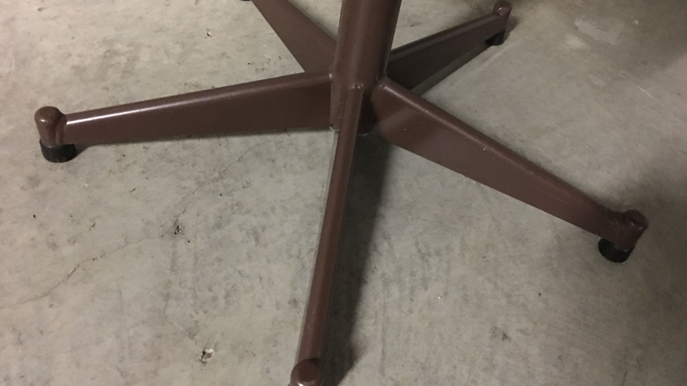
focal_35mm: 32
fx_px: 583
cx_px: 347
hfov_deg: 61.0
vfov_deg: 36.6
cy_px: 165
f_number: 2.2
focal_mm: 4.15
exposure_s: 1/4
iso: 160
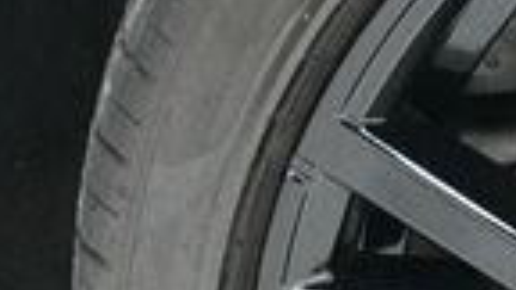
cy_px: 376
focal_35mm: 293
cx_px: 1046
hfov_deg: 7.1
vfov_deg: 4.1
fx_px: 4009
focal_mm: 42
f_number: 4.5
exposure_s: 1/60
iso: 5000
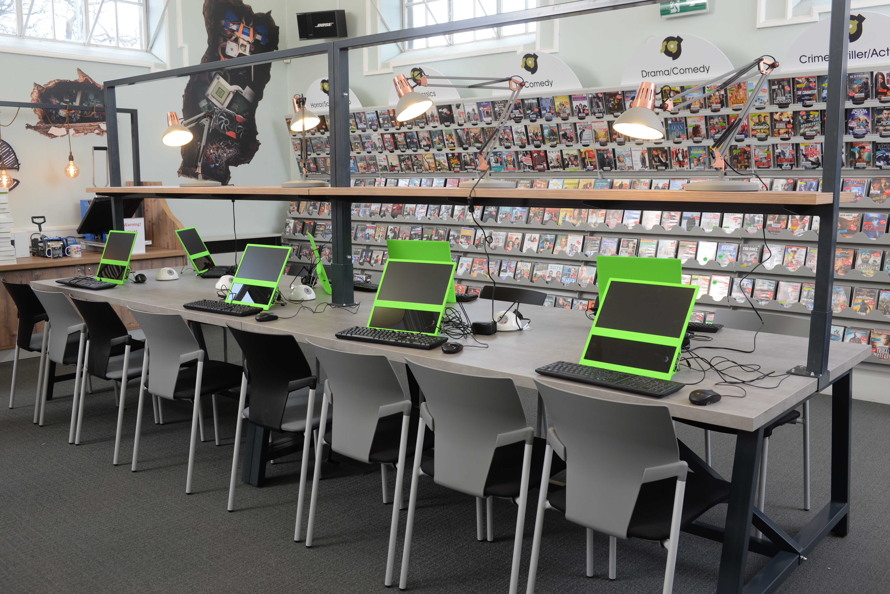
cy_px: 297
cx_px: 445
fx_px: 841
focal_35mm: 34
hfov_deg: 55.8
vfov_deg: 38.9
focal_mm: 34
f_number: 8
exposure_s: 1/40
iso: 400
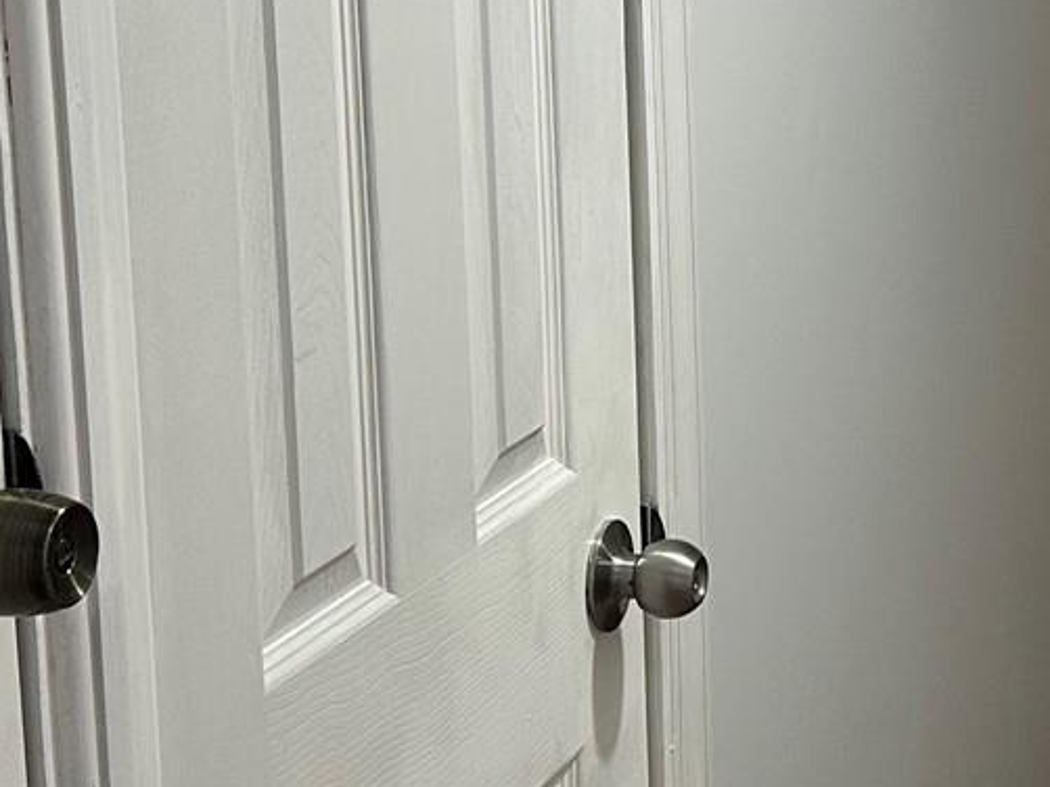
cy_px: 157
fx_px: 2971
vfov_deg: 15.0
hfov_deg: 18.9
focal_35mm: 98
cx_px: 1268
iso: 125
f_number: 1.78
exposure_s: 1/120
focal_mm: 6.86
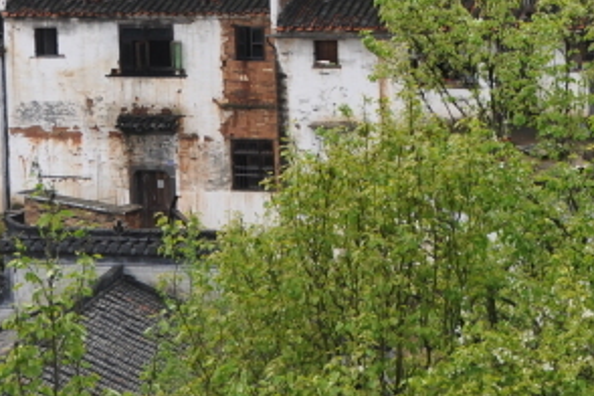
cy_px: -240
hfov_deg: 21.1
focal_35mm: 94
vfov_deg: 13.5
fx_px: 1551
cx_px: 556
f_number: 5
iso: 200
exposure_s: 1/200
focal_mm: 18
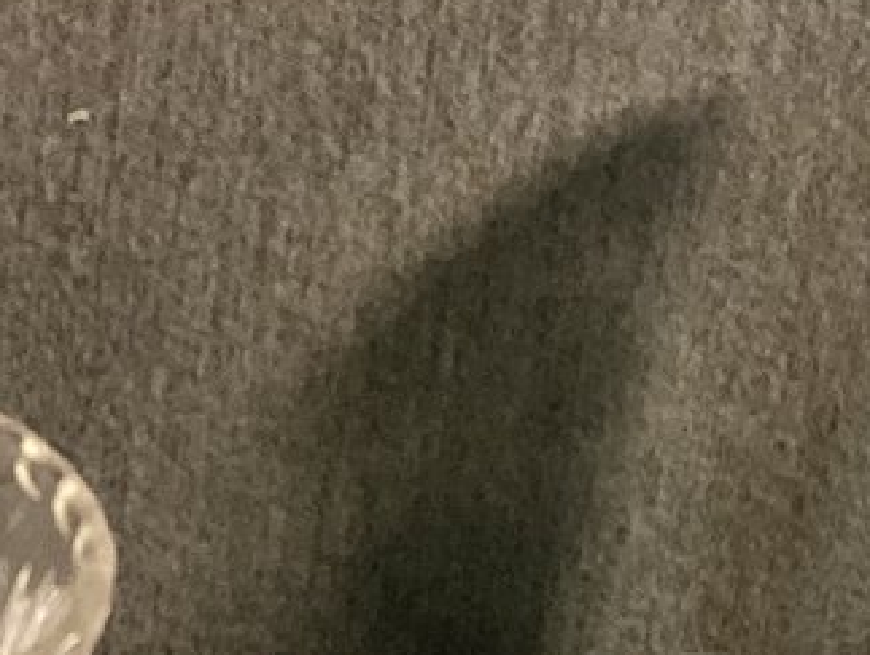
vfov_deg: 9.6
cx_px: -723
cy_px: -621
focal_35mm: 145
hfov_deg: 12.4
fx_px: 3648
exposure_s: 1/60
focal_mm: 3.3
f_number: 2.4
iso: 200
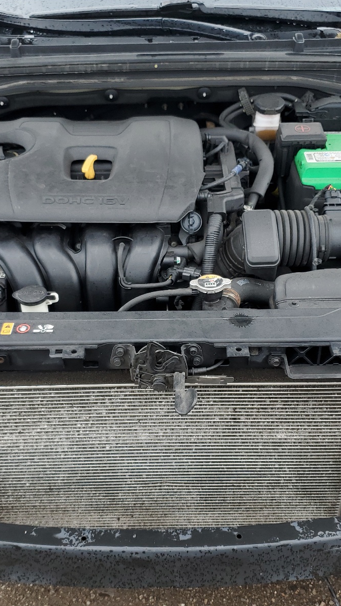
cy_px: 302
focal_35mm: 38
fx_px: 611
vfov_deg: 52.8
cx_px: 156
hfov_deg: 31.2
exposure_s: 1/455
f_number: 1.5
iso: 50
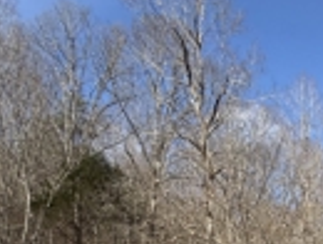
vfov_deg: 25.3
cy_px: 368
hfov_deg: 39.2
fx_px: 402
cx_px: 316
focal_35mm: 43
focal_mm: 2.22
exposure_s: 1/1572
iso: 50
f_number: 2.2
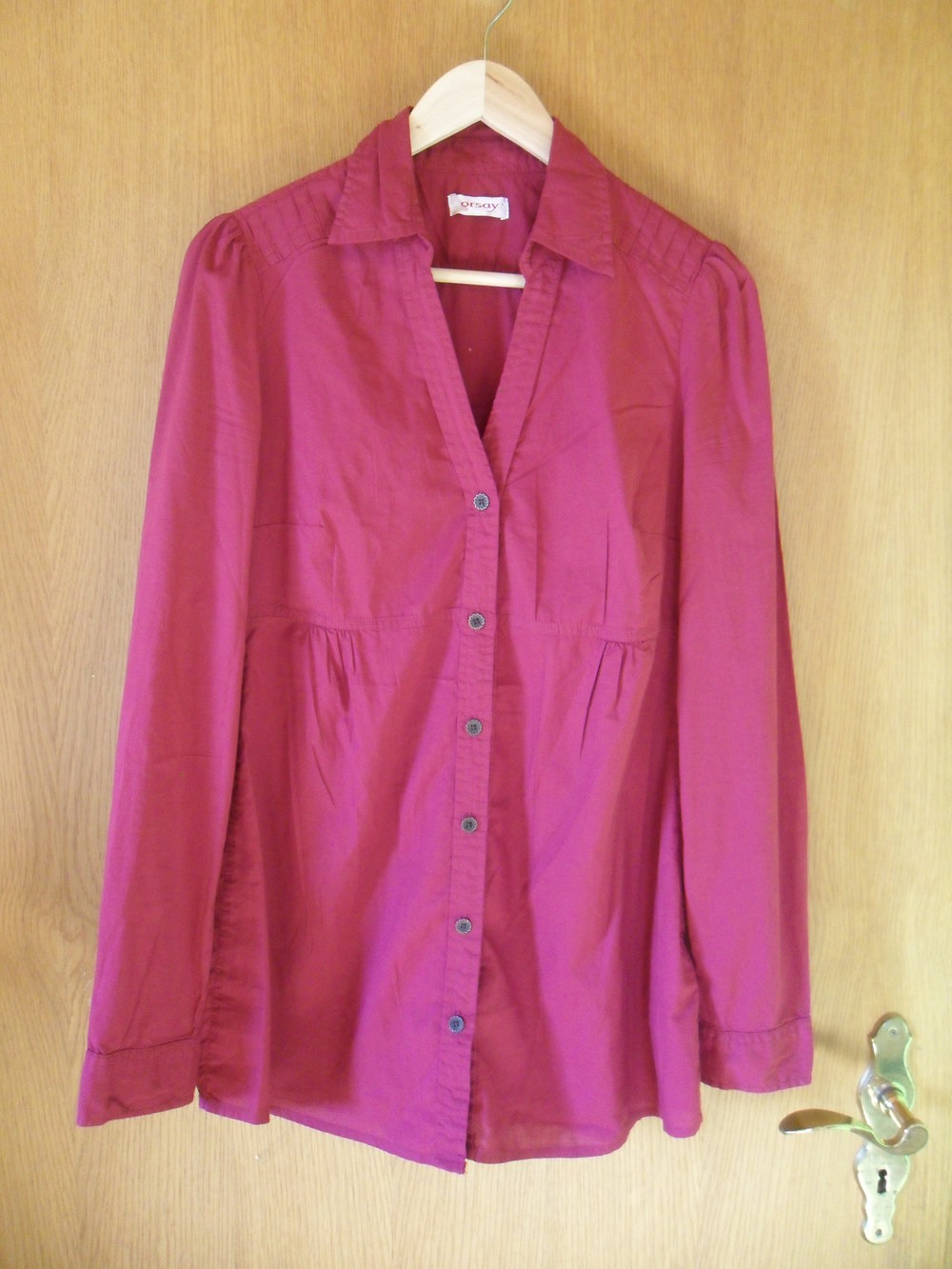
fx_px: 990
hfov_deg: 51.4
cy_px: 634
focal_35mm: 27
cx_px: 476
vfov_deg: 65.3
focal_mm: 4.9
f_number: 3.5
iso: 320
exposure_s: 1/15
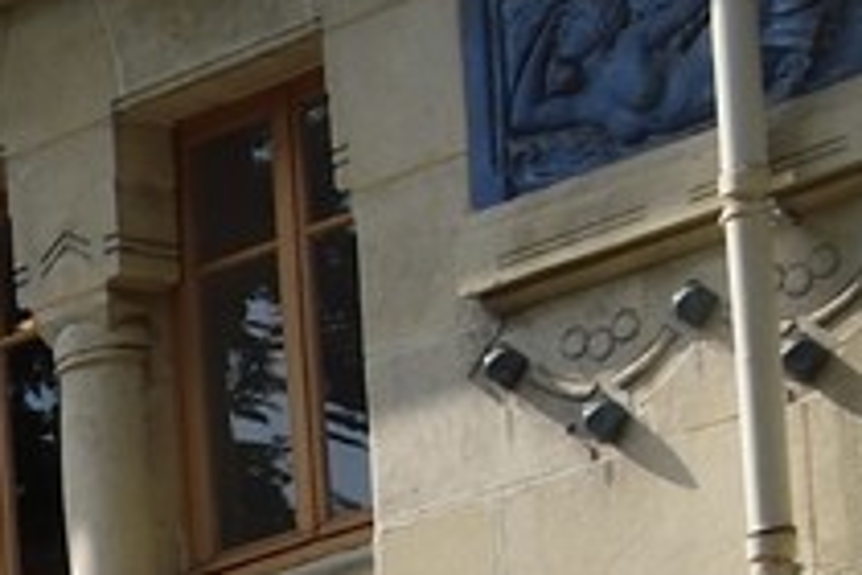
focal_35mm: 259
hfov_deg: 6.7
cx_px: -2274
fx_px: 6201
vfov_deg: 5.1
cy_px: 1425
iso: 200
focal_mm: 34
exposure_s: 1/250
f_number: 14
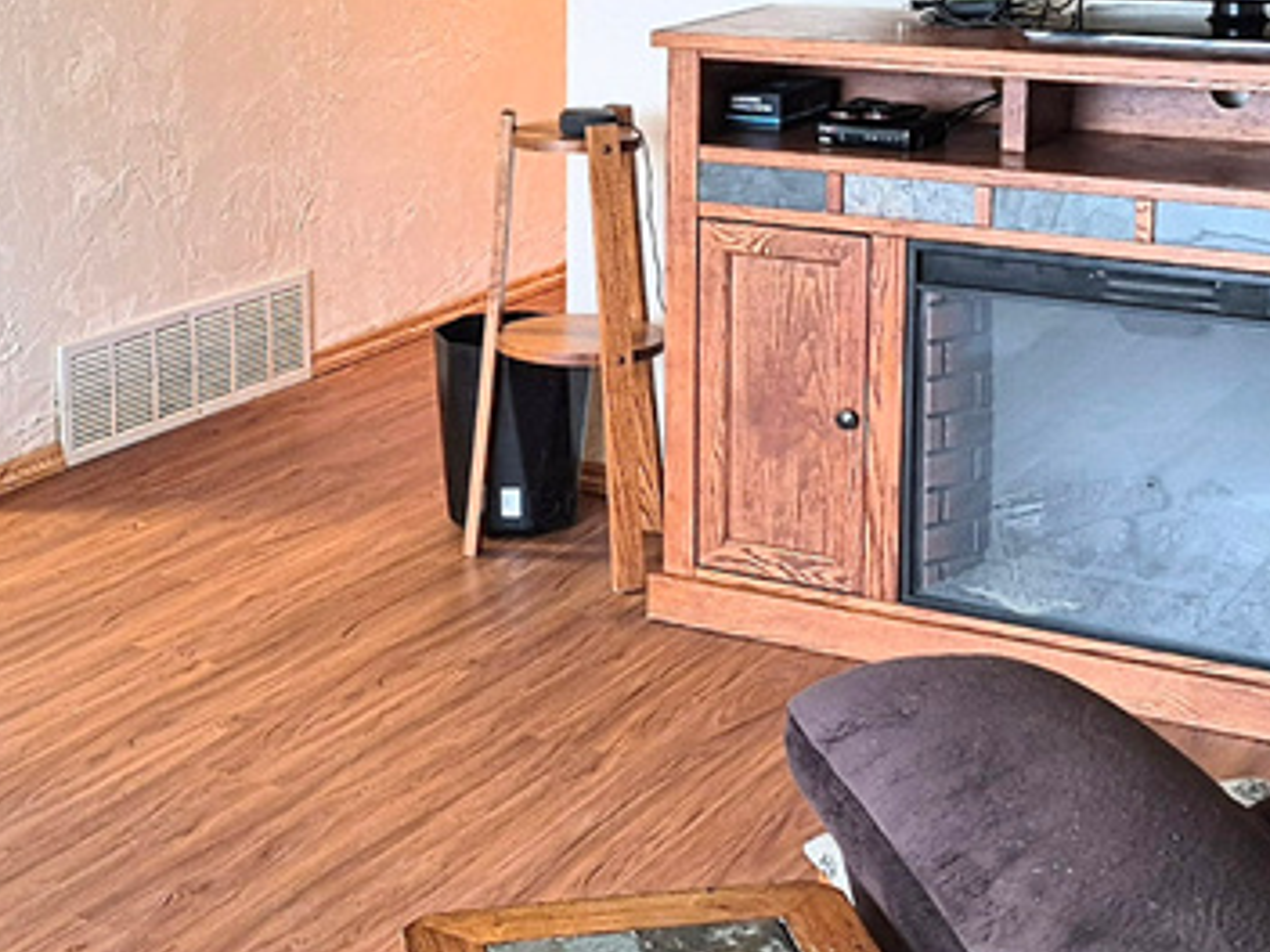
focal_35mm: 67
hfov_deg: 28.9
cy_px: 188
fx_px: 2458
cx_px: 548
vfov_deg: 21.6
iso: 500
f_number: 1.8
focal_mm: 5.4
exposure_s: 1/120
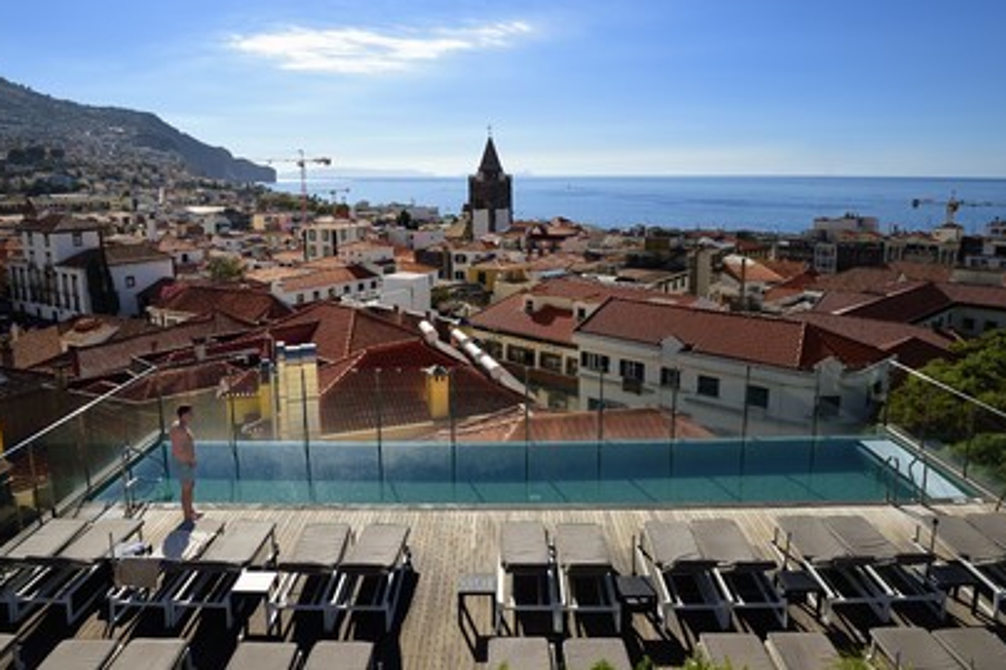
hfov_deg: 71.5
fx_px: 698
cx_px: 492
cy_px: 326
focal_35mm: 25
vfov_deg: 51.2
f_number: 13
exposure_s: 1/400
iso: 200
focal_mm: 24
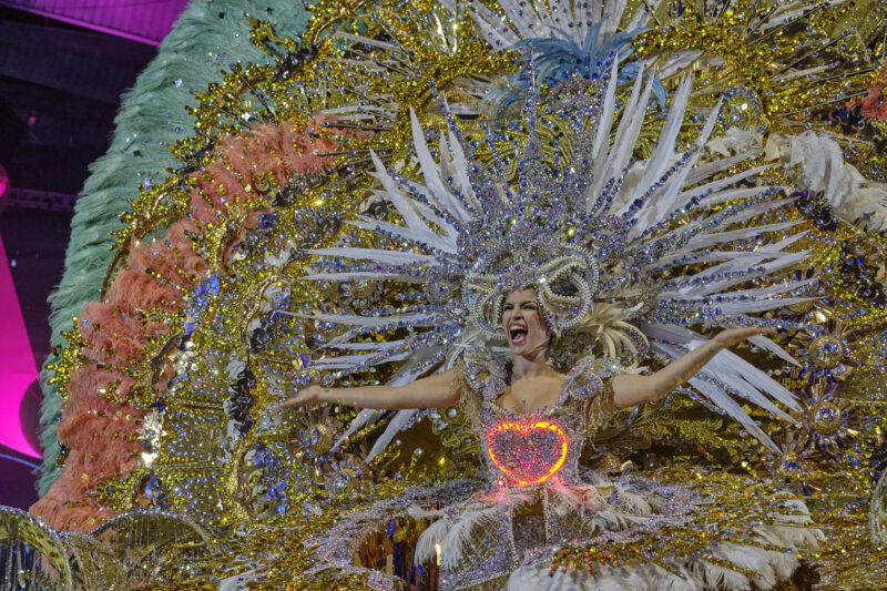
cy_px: 296
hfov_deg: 27.0
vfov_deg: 18.2
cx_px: 444
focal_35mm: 75
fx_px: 1847
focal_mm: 50
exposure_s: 1/320
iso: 1250
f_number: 3.6
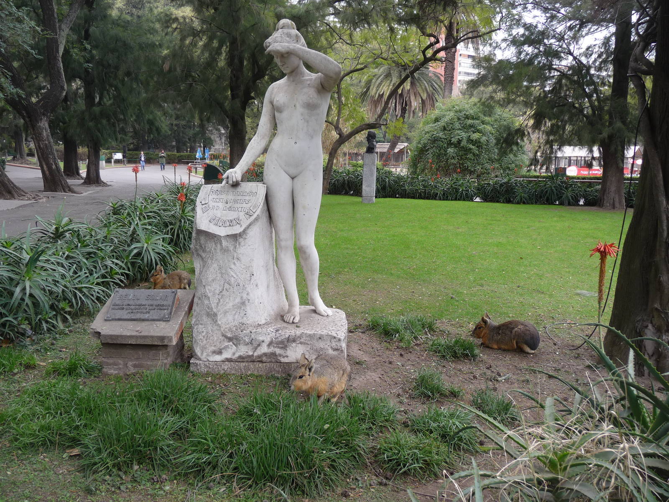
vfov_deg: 46.8
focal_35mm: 30
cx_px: 334
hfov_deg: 60.0
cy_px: 251
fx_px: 580
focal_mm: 5
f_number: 3.4
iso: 100
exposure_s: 1/80
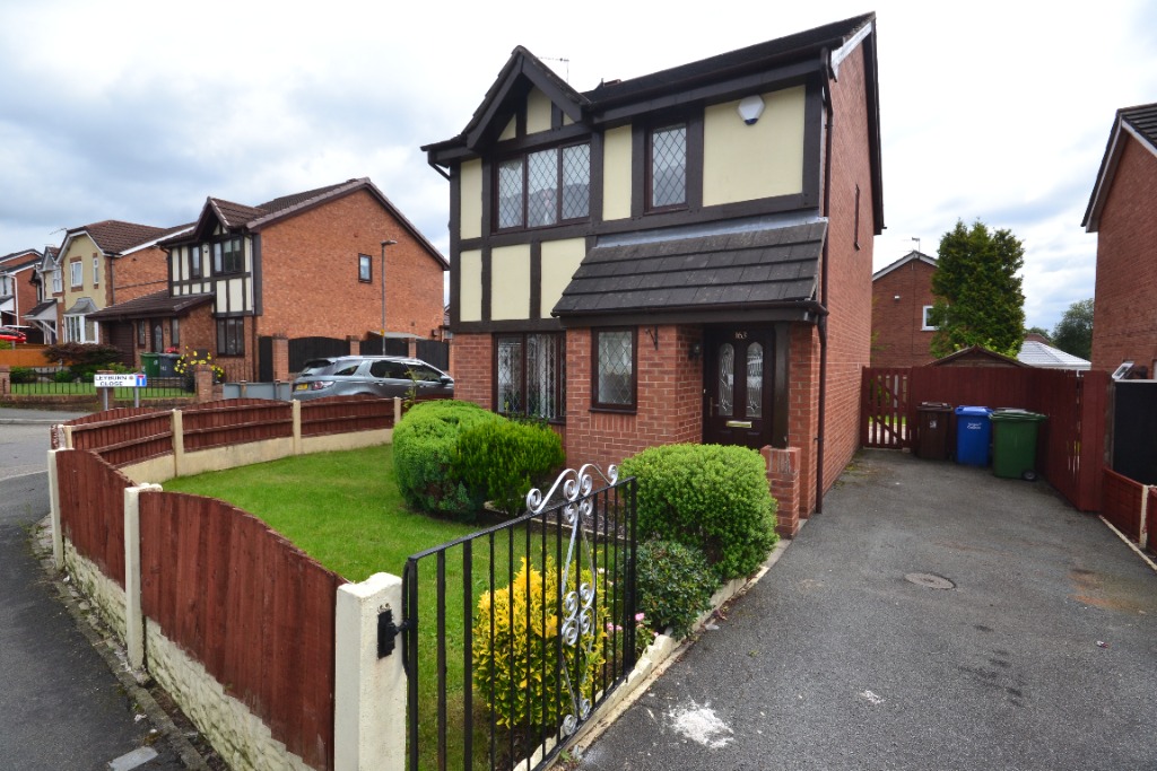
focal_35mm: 18
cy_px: 386
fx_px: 579
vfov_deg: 67.4
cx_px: 578
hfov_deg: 90.0
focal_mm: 12
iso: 400
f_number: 10
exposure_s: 1/320
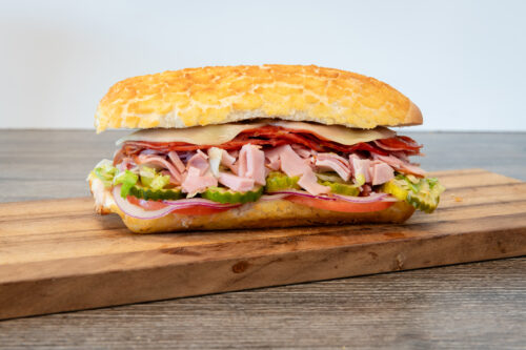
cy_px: 175
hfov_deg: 35.7
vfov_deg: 24.2
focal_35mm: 56
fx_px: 818
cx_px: 263
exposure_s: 1
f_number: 11
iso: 100
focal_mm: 56
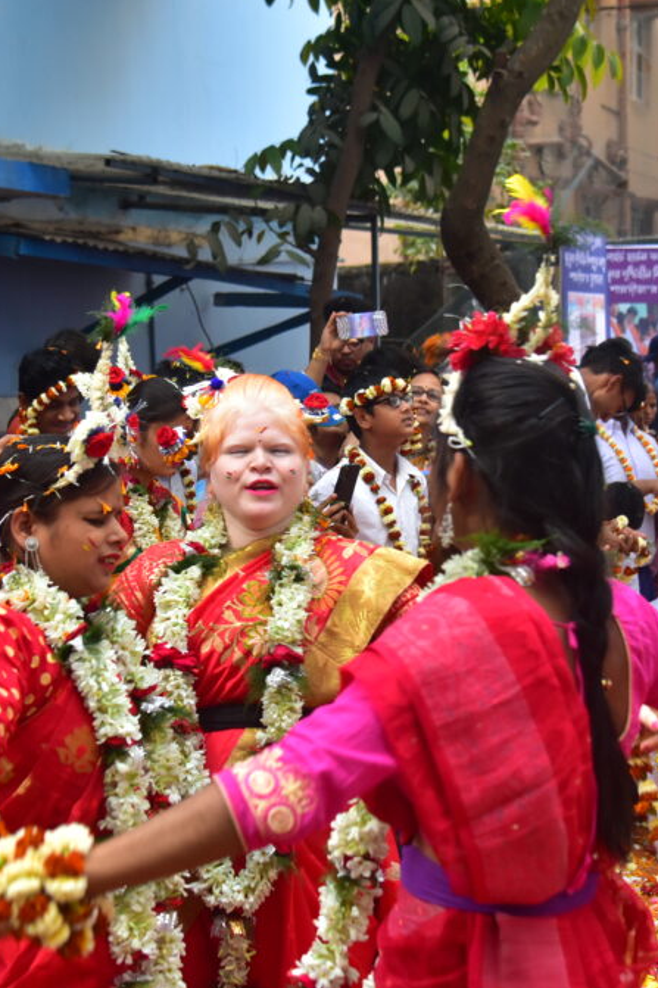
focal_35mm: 58
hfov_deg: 23.4
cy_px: 500
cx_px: 290
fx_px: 1591
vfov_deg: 34.5
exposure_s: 1/250
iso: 1600
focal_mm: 38
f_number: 4
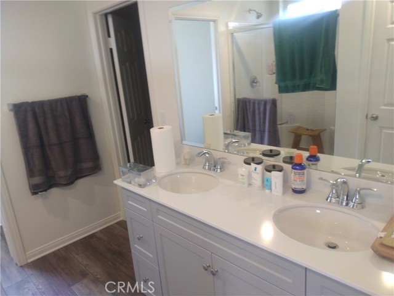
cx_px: 197
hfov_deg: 81.7
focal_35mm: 20
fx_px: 228
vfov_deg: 66.0
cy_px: 148
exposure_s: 1/30
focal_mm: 3.54
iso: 250
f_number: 2
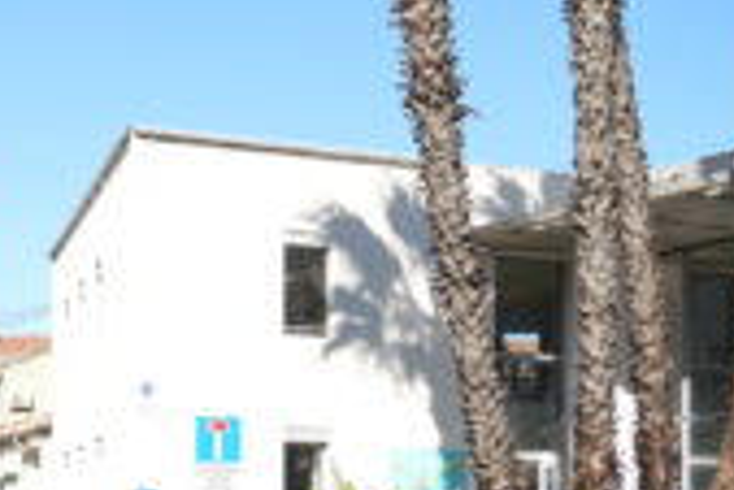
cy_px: 536
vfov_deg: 16.0
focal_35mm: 83
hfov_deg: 22.9
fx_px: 1694
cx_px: -83
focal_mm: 35
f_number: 5.6
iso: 200
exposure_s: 1/640
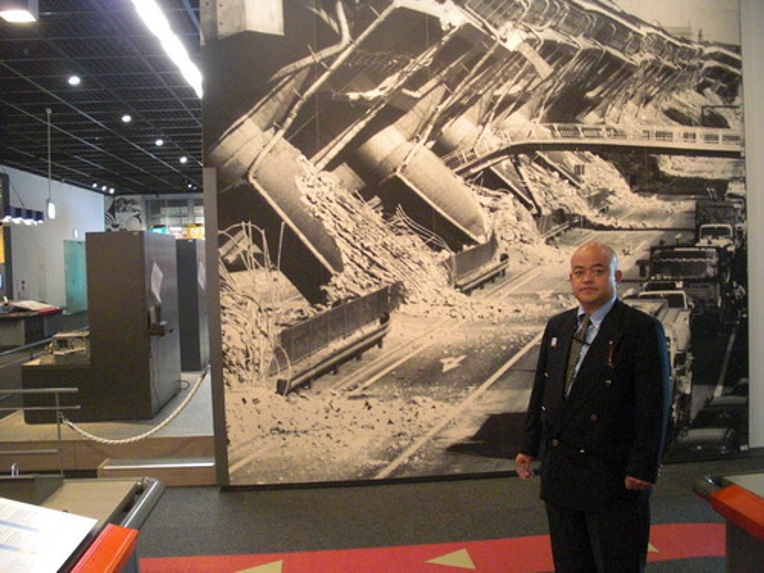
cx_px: 382
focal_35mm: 36
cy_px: 286
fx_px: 795
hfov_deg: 51.4
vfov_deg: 39.7
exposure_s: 1/25
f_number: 2.8
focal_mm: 6.3
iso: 800
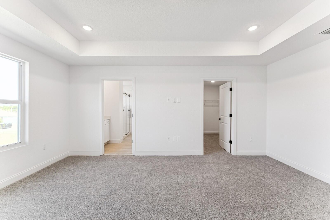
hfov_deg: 104.3
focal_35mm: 14
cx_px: 165
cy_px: 110
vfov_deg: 81.2
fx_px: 128
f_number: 8
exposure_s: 1/20
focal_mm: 14
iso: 160
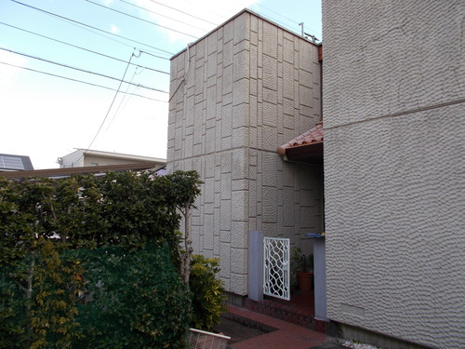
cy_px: 174
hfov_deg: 67.3
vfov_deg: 53.1
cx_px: 232
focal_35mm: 26
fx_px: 349
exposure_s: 1/250
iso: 80
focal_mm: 4.6
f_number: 3.2
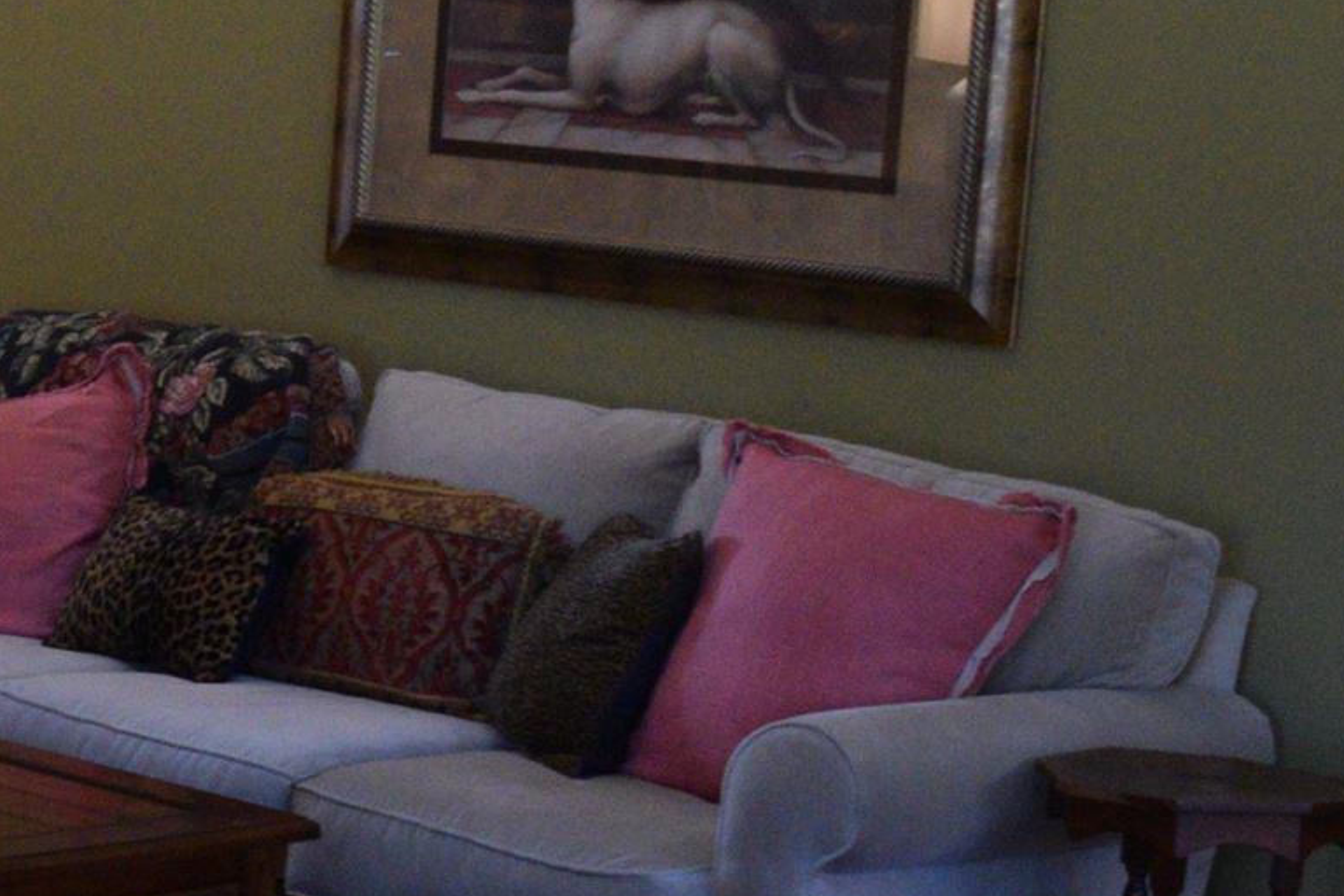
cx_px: -872
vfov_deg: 12.7
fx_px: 4032
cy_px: 607
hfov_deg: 16.6
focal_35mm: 108
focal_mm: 18
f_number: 3.5
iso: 1600
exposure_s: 1/80
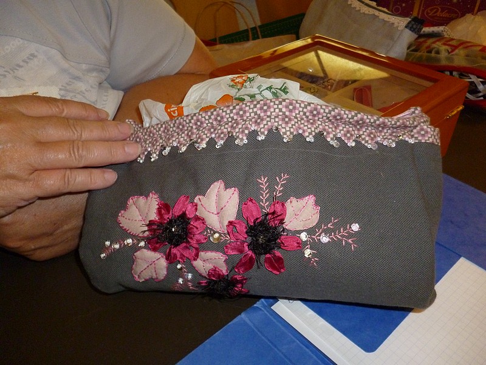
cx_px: 243
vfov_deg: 49.7
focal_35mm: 28
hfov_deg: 63.4
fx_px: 393
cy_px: 182
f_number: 3.1
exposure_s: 1/60
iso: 400
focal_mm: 5
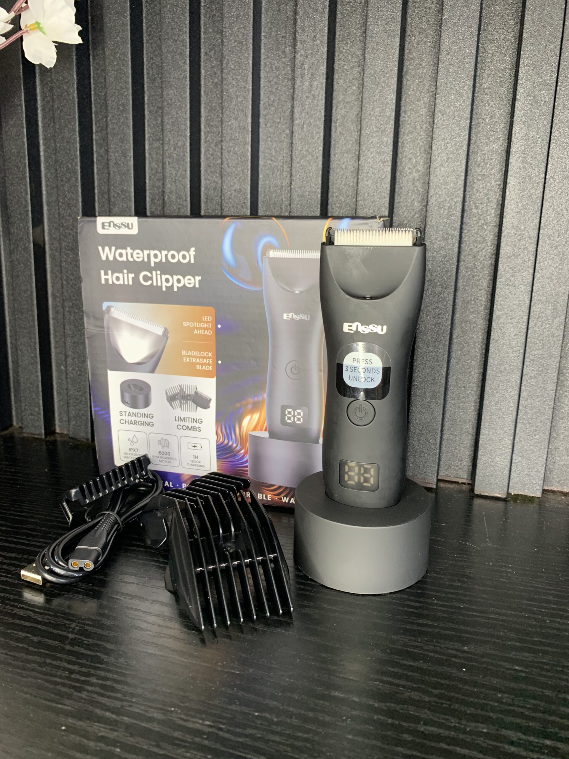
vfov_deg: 67.3
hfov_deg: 53.1
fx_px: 570
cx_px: 284
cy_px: 380
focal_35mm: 26
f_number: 1.8
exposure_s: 1/45
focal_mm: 4.25
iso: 80
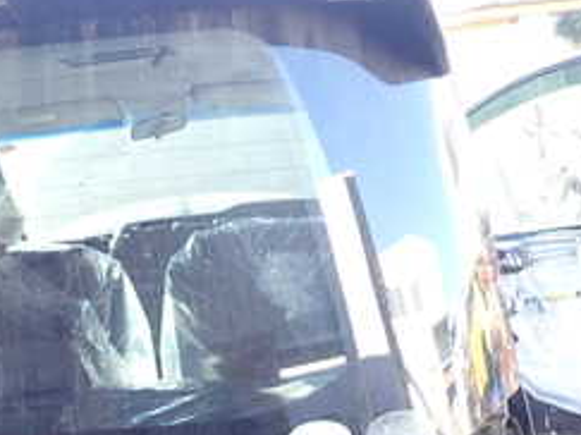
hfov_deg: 25.5
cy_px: 447
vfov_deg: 19.3
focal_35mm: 74
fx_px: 1241
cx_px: 50
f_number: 2.3
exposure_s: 1/60
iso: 200
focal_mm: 5.4
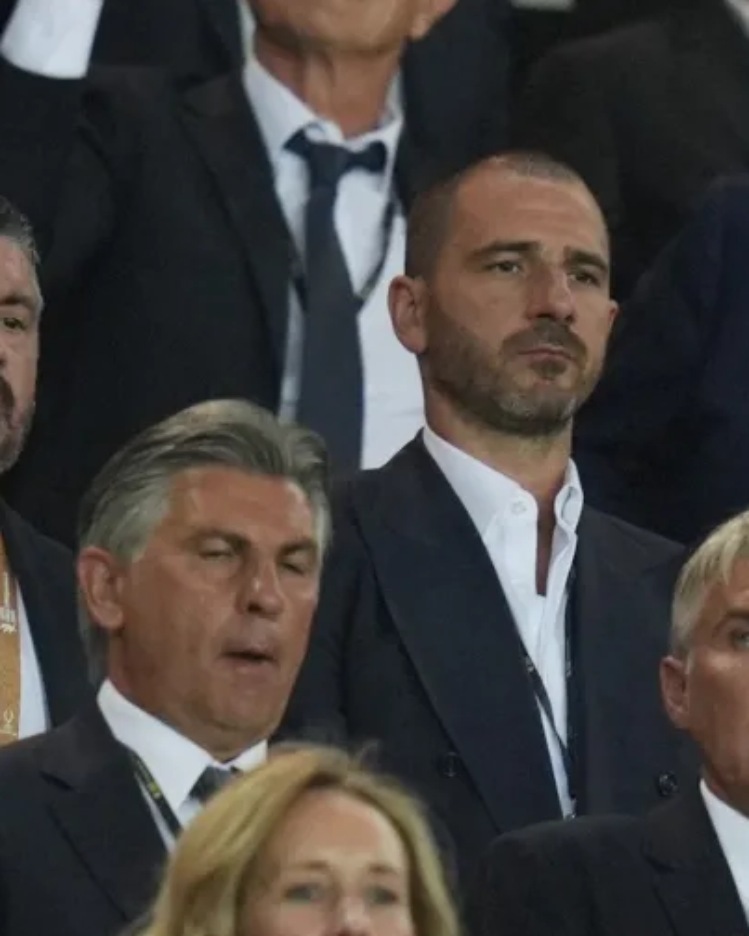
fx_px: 15688
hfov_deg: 2.7
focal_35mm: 566
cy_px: 468
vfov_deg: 3.4
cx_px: 199
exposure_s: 1/400
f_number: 2.8
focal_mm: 400
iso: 2500
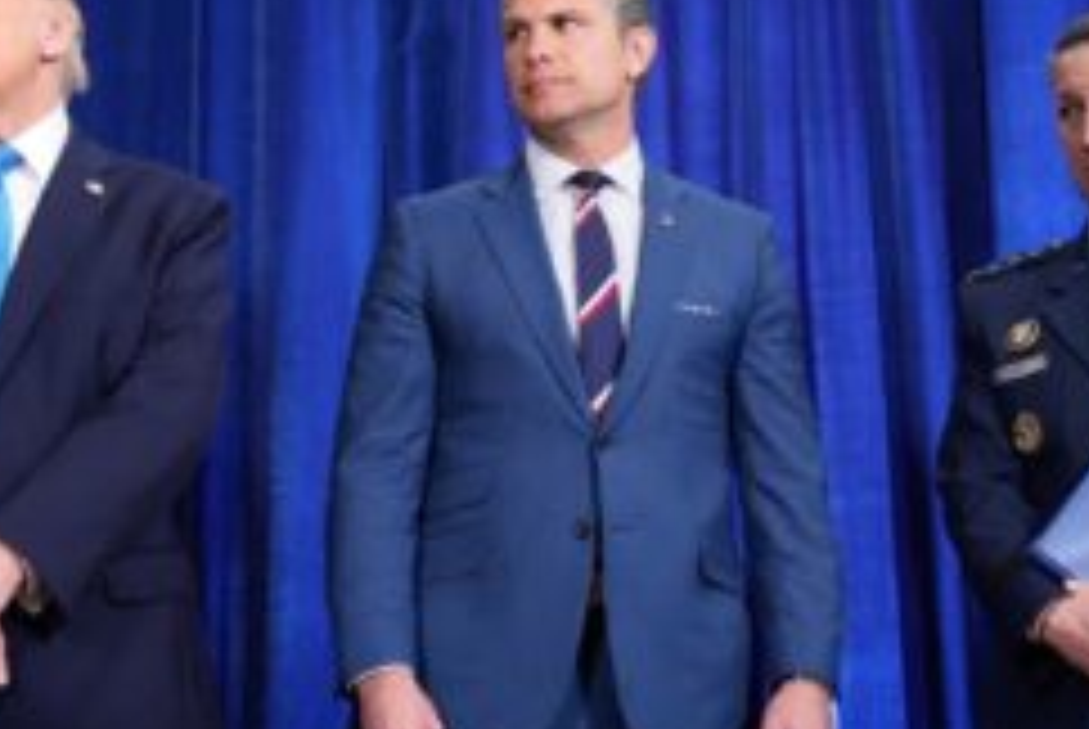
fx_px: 2362
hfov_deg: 26.0
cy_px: 378
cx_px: 585
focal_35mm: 78
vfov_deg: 17.5
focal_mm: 45
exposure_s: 1/200
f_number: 4
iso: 6400
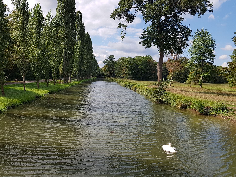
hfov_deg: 65.3
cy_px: 87
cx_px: 119
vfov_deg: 51.4
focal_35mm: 27
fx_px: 184
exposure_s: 1/2080
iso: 50
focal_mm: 4.2
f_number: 1.7
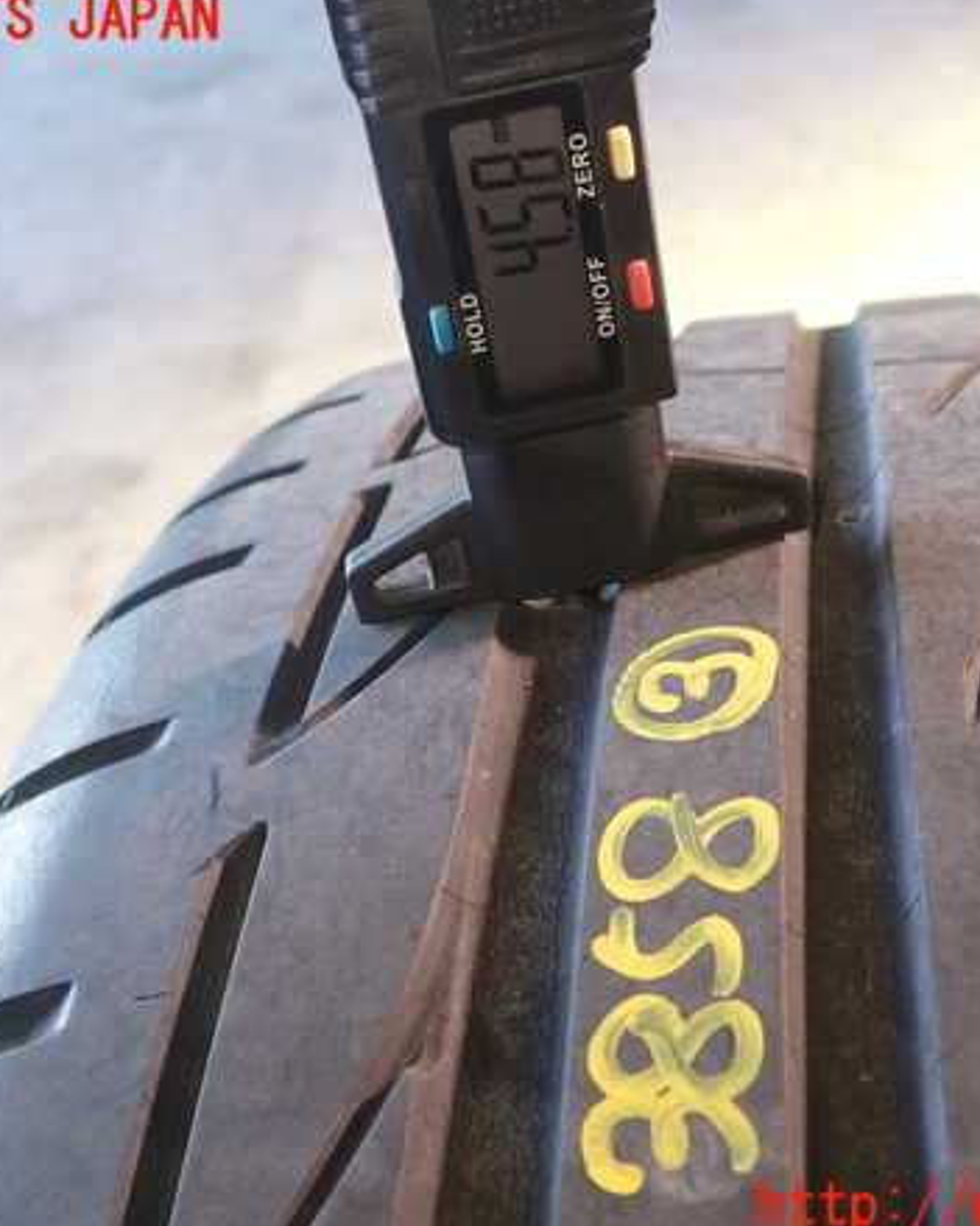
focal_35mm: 40
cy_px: 614
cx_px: 550
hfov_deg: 37.3
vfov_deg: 45.8
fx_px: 1451
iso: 200
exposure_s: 1/50
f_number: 2.3
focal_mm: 5.4
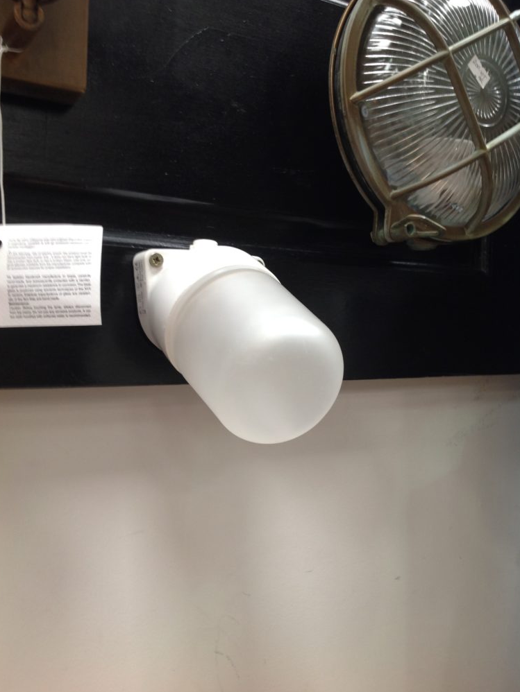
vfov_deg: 51.3
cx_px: 258
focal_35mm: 36
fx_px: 721
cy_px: 338
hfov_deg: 39.7
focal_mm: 4.28
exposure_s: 1/17
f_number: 2.4
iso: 50
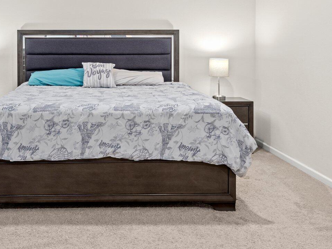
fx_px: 412
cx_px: 95
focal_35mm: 43
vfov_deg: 32.9
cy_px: 63
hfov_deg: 42.9
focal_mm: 21
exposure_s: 1/3
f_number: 10
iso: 500
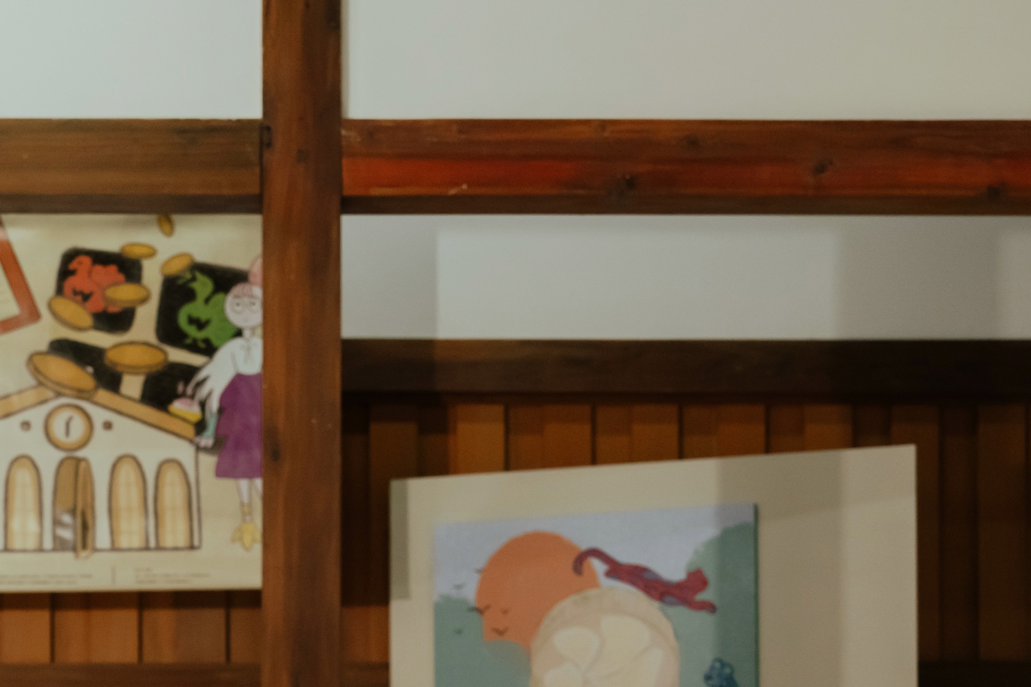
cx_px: 305
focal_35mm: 87
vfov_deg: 15.0
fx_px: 2492
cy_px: 890
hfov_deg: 23.2
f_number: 4.5
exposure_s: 1/100
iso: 1250
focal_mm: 28
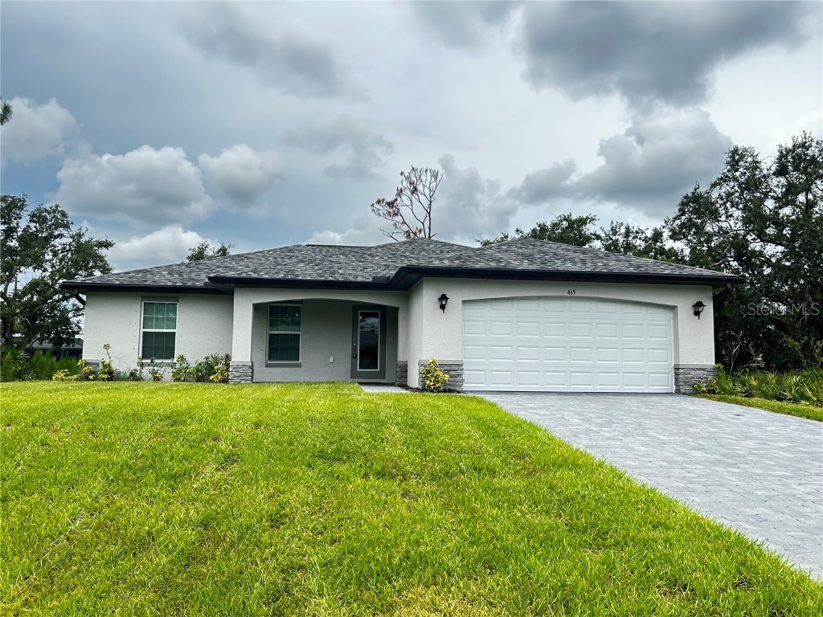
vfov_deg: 53.1
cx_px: 412
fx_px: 618
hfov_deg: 67.3
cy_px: 308
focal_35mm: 26
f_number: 1.5
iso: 50
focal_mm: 5.7
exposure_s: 1/1621
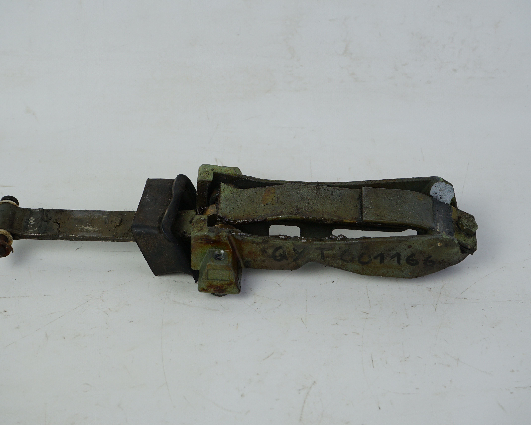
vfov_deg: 16.7
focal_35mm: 92
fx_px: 1446
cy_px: 198
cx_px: 267
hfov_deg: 20.8
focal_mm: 70
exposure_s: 1/160
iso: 200
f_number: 8
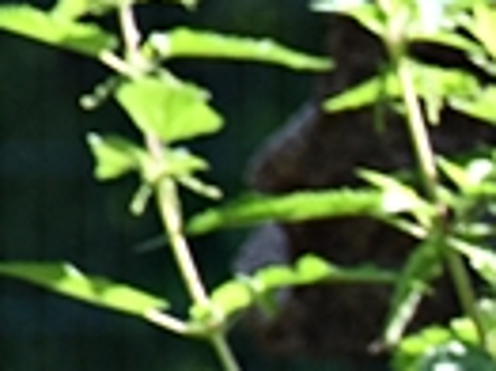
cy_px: 403
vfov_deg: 0.9
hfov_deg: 1.3
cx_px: 1420
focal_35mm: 1580
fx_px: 22619
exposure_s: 1/320
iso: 400
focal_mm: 140
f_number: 5.6
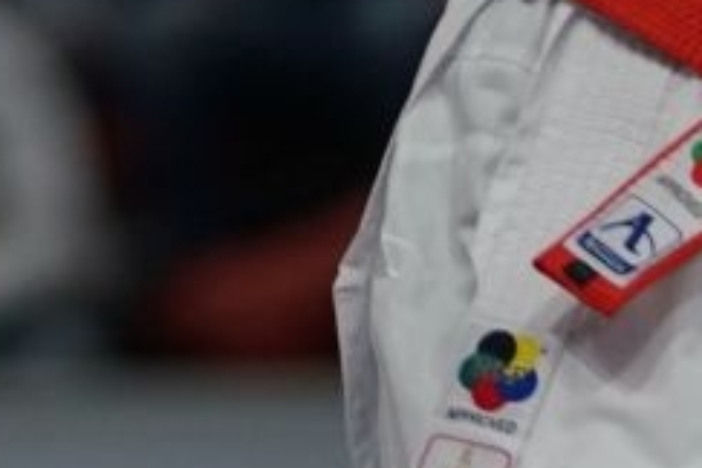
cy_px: -898
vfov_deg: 1.3
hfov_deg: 2.0
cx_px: -812
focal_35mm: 1054
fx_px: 20551
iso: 1000
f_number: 2.8
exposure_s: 1/1000
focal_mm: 142
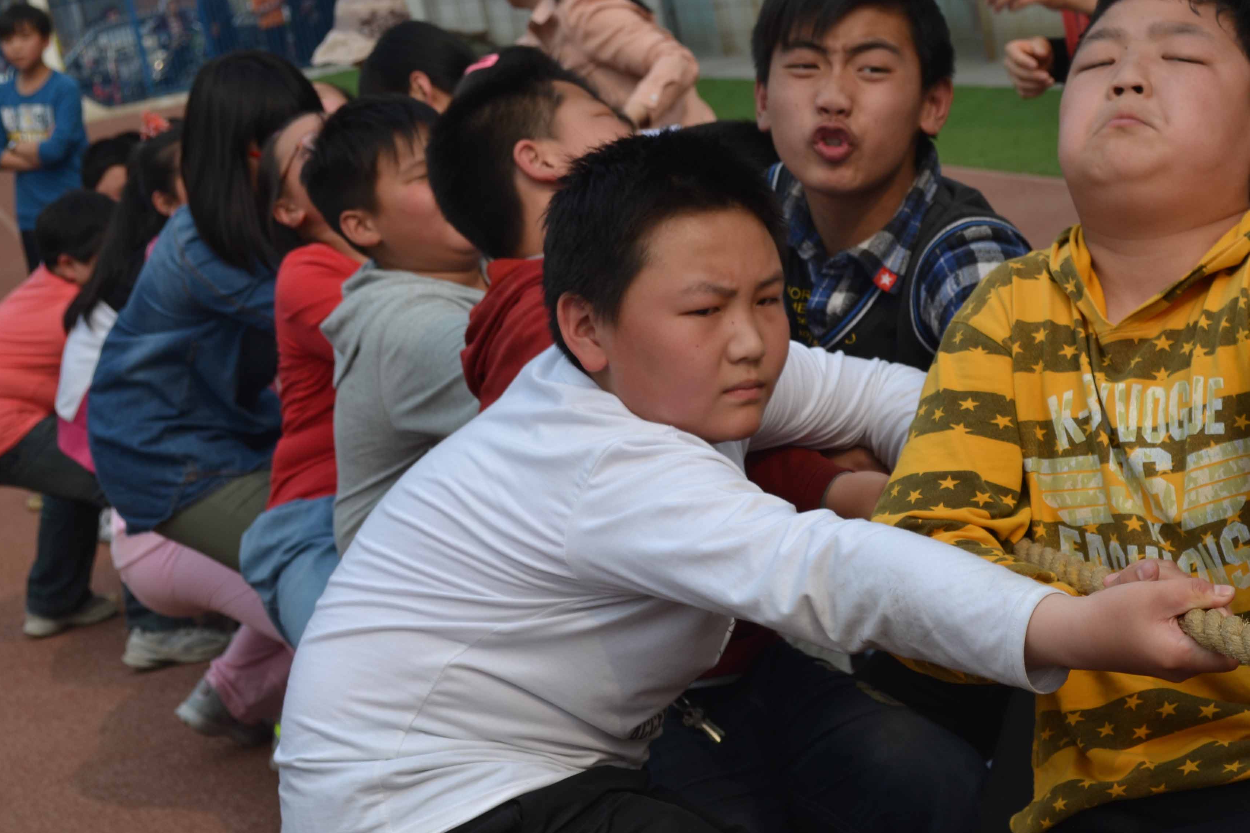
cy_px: 484
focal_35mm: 97
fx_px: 3368
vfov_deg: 14.1
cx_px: 834
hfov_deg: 21.0
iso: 100
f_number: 8
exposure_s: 1/250
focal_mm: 48
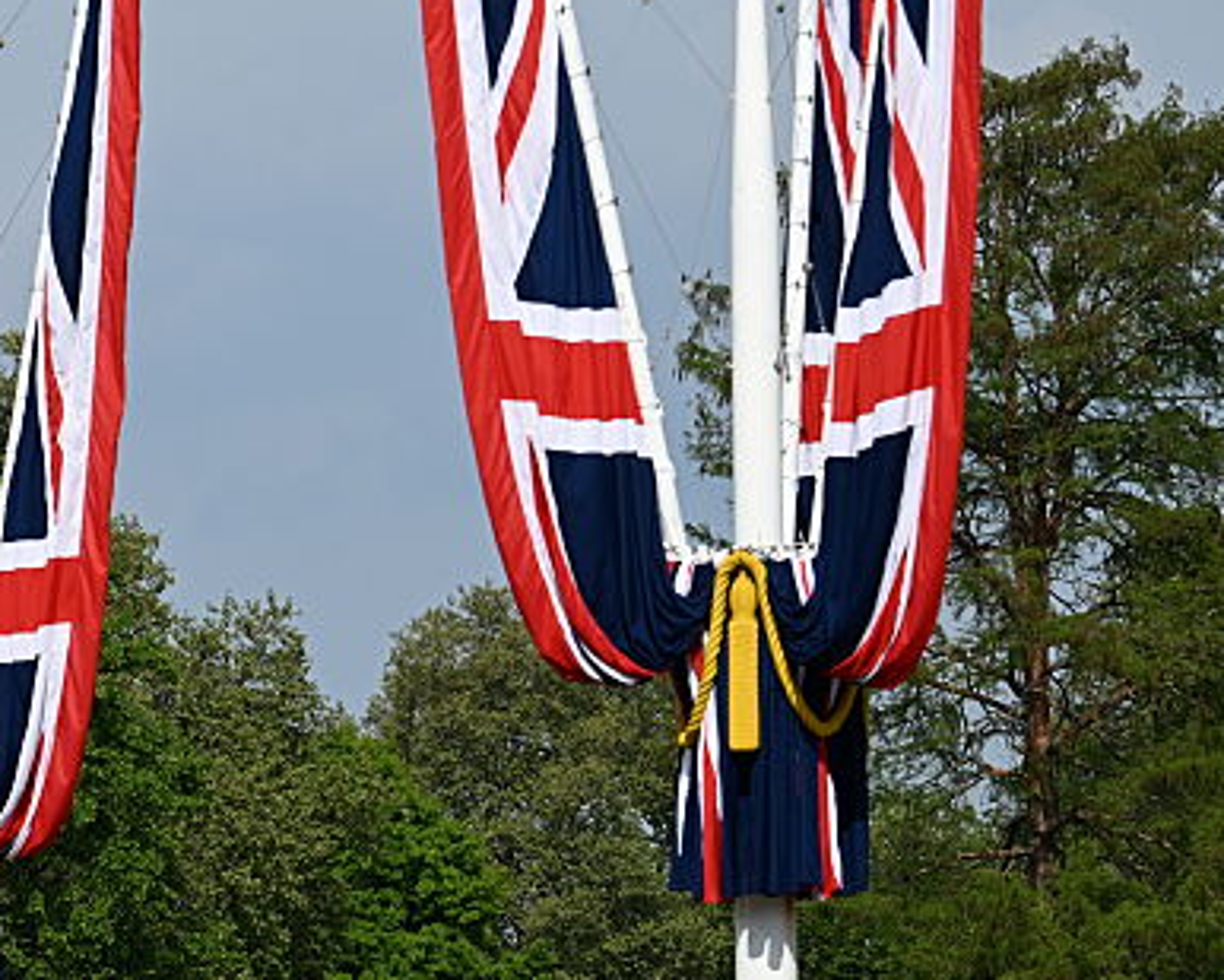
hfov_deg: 5.7
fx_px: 12175
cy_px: 611
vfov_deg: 4.6
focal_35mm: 336
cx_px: -209
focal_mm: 135
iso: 400
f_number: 8
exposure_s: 1/2000
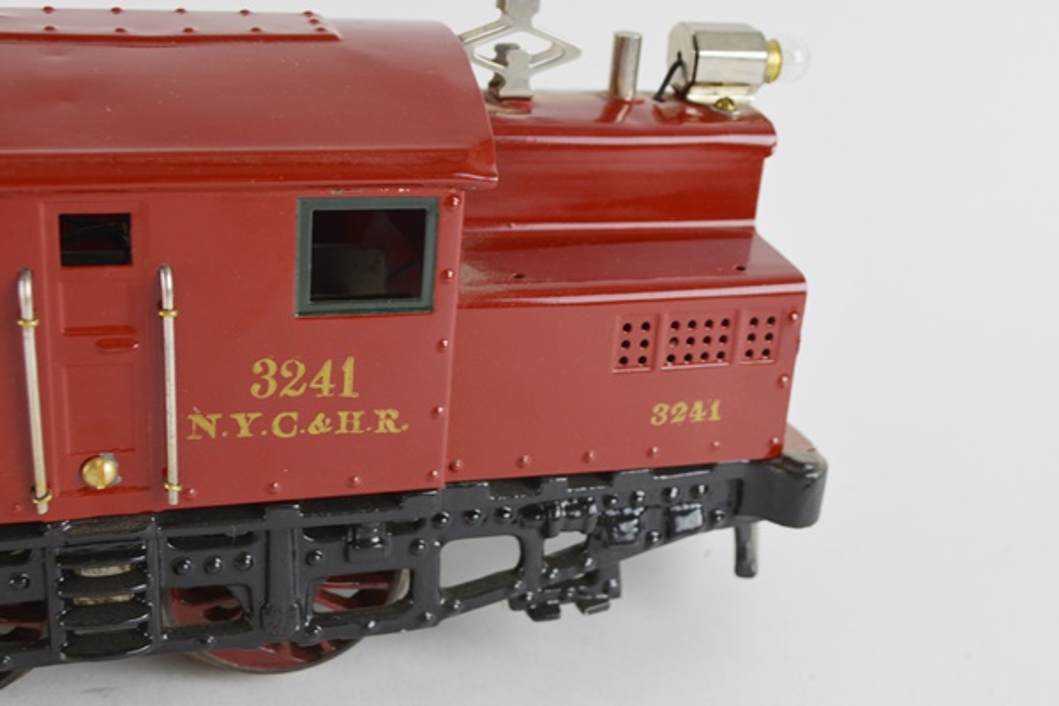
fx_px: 1235
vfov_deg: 31.9
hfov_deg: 46.4
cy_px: 353
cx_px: 530
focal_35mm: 42
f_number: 5.6
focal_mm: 28
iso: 400
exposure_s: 1/125
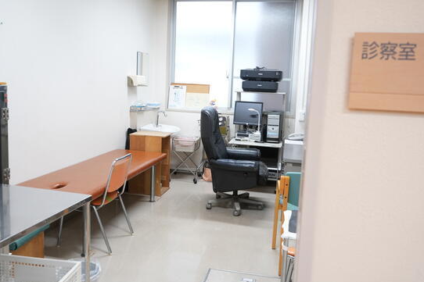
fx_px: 365
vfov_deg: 42.3
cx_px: 209
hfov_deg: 60.3
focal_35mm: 31
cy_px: 131
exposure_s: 1/40
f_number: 6.3
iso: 1600
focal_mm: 28
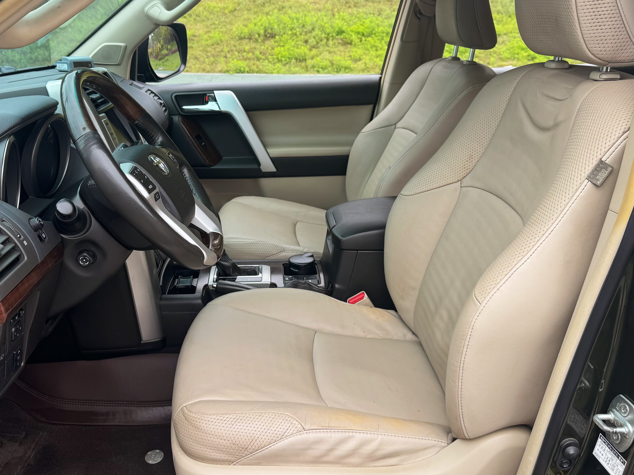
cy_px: 244
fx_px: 586
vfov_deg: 44.2
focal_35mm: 32
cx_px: 289
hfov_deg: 56.7
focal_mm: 6.86
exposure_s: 1/792
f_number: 1.78
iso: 80
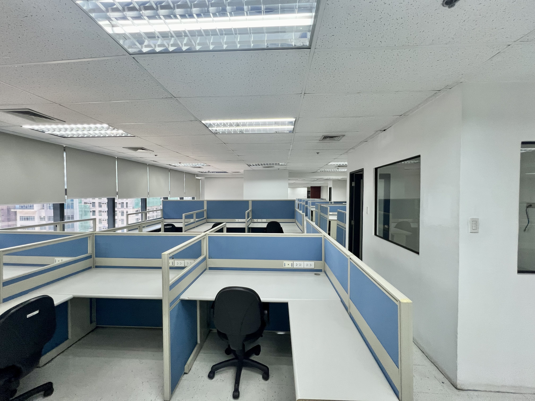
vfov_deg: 89.9
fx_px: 201
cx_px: 268
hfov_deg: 106.2
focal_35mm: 13
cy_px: 200
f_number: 1.8
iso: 160
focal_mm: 1.57
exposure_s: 1/120
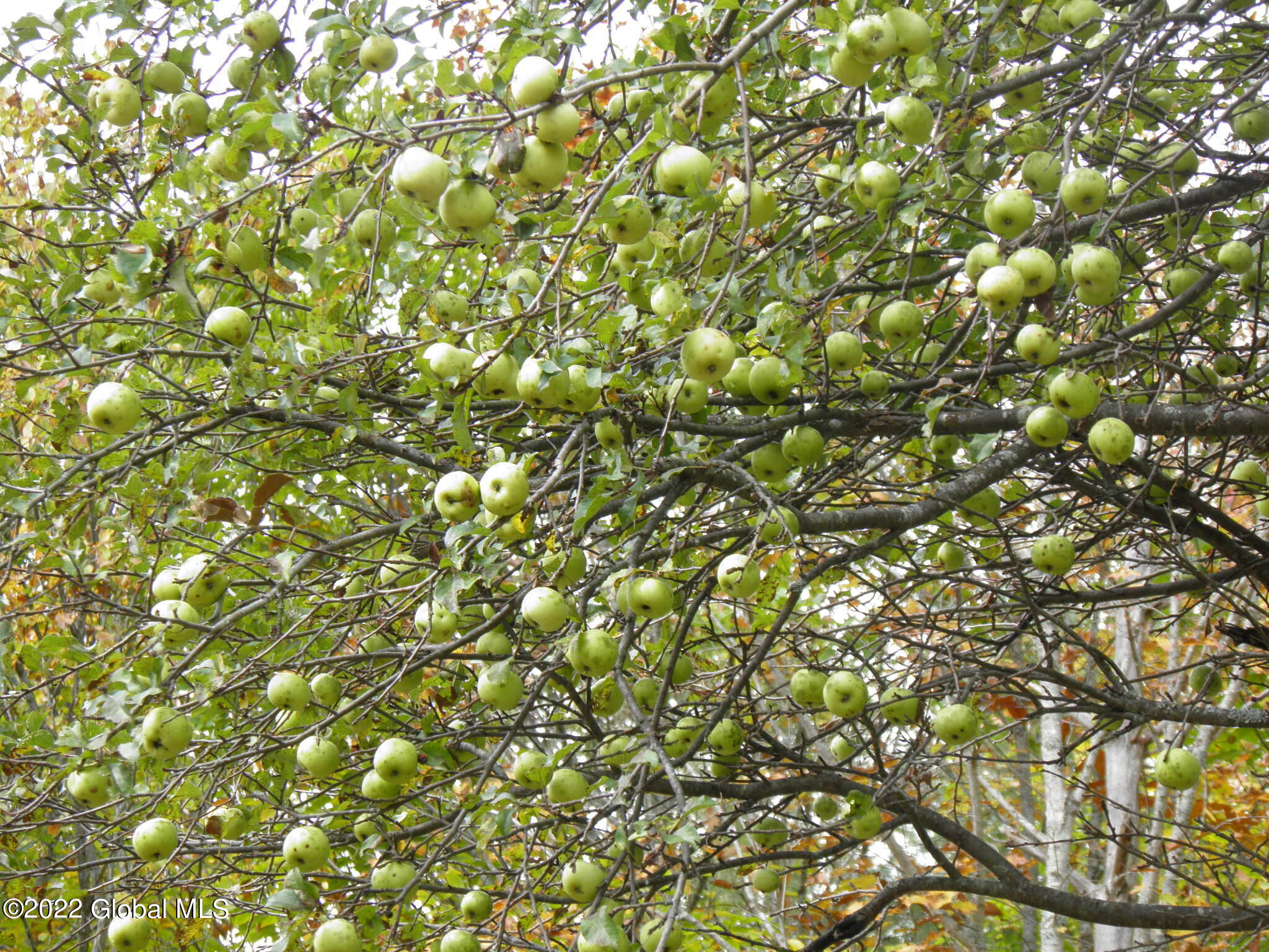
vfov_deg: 10.5
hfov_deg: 14.0
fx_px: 5169
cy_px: 476
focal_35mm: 141
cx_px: 634
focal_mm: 25.4
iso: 50
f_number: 4
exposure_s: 1/80
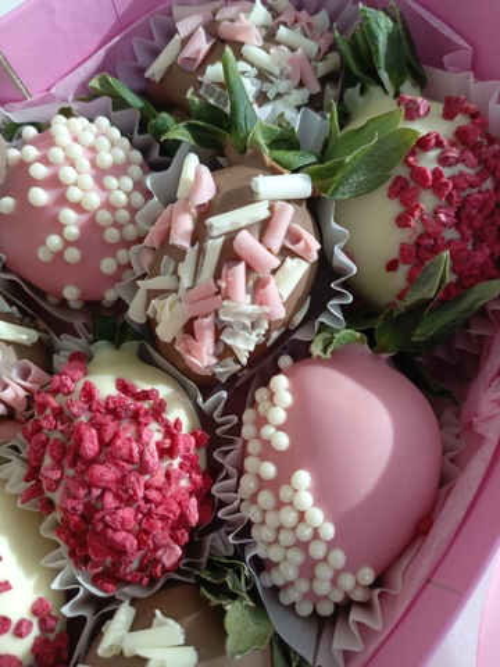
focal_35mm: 25
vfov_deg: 69.4
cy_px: 334
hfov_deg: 54.9
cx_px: 250
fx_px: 481
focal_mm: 4.76
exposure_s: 1/50
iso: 216
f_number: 1.69
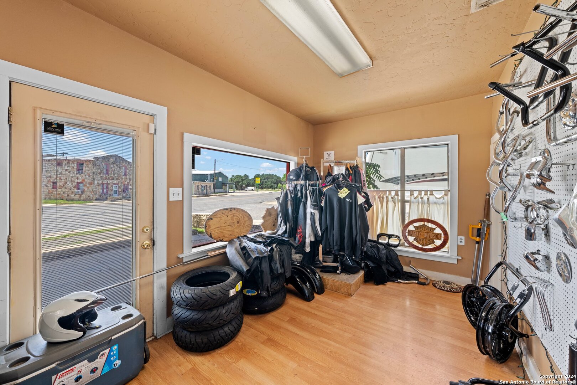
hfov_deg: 108.3
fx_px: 208
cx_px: 288
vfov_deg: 85.4
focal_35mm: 13
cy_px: 192
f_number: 8
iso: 100
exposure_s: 1/6
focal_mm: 13
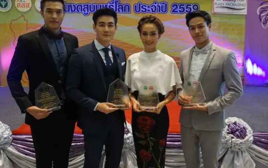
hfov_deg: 52.7
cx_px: 138
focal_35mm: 37
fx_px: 270
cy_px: 73
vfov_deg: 34.4
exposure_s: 1/60
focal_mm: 22
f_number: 4
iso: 800
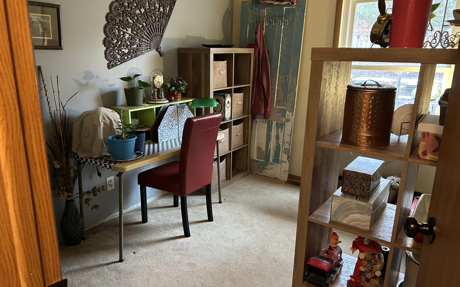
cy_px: 142
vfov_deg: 44.5
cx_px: 227
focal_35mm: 28
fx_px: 351
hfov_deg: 66.5
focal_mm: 5.7
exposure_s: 1/40
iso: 500
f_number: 1.5
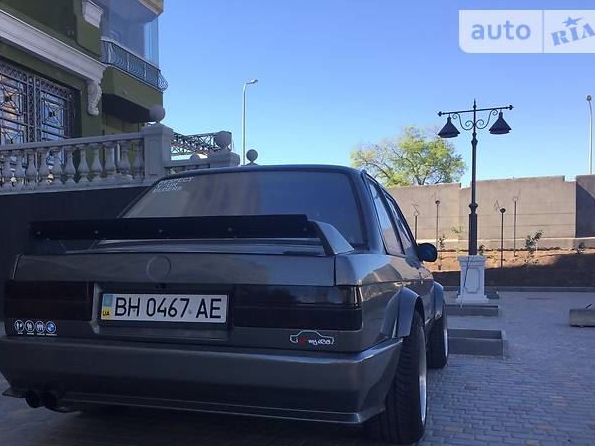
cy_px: 298
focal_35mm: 39
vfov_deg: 36.4
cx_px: 218
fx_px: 670
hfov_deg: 47.4
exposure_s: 1/618
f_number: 2.2
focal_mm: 4.2
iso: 32
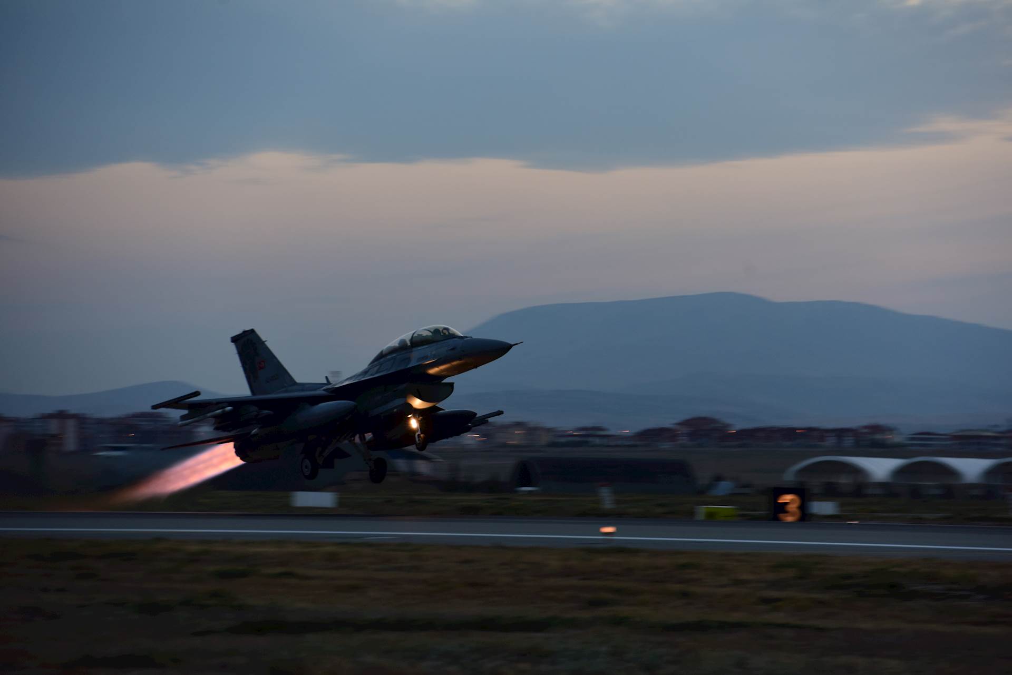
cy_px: 338
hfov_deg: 10.3
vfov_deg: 6.9
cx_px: 506
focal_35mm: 200
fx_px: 5623
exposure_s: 1/200
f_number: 5.6
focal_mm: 200
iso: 800
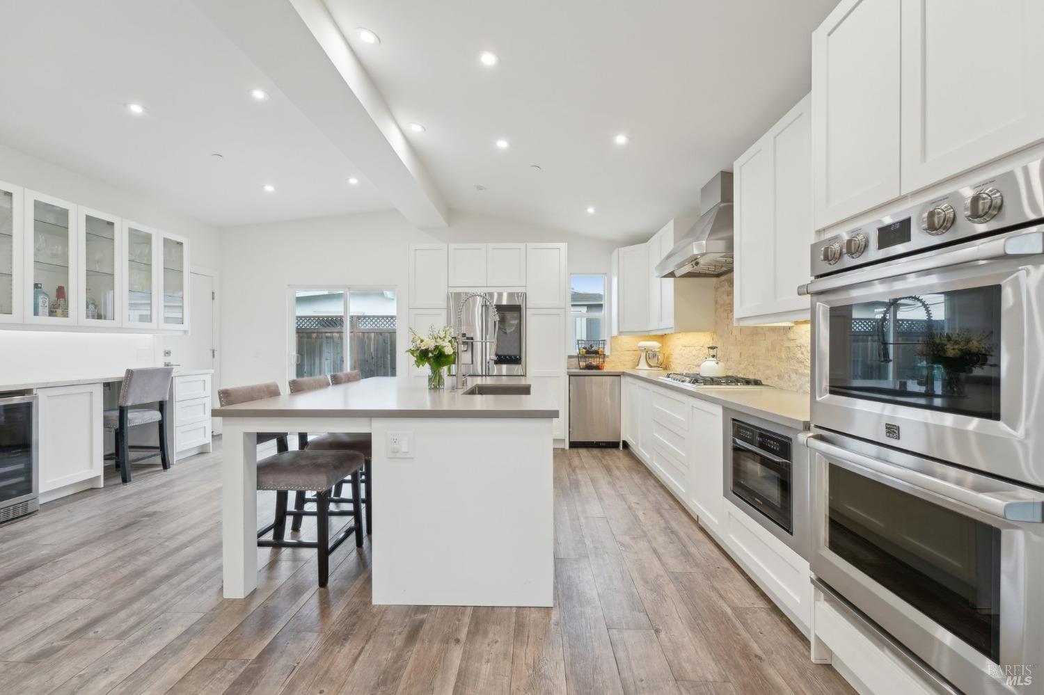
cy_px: 348
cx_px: 522
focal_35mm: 14
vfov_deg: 81.2
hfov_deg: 104.3
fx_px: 406
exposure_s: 1/40
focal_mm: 14
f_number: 8
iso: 640
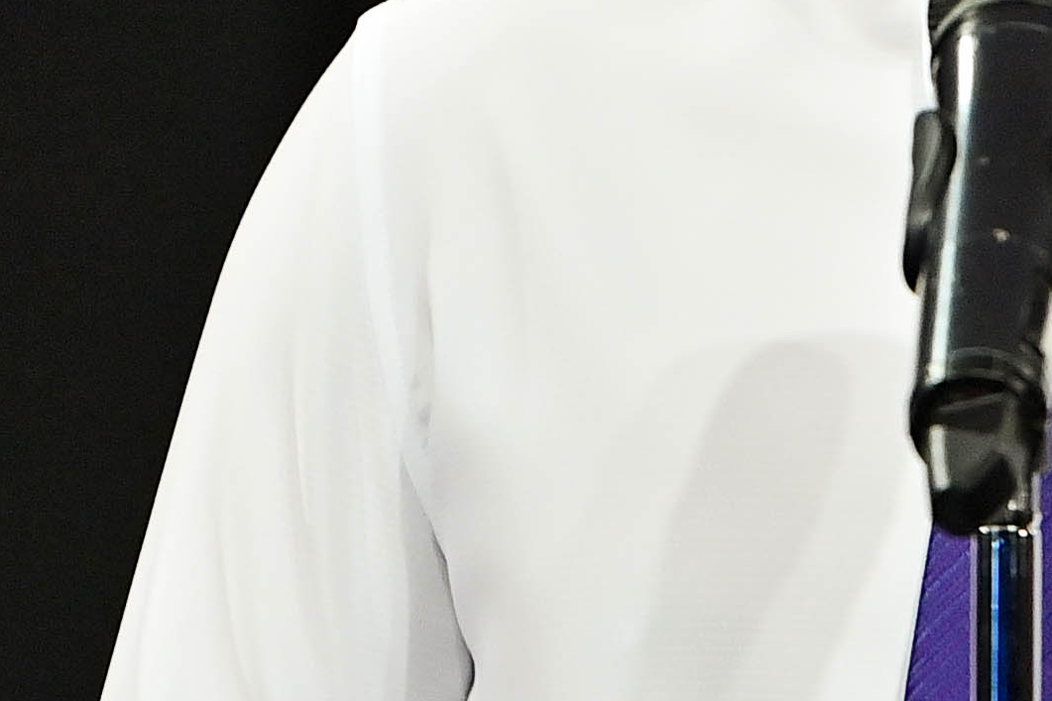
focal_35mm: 1050
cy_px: 105
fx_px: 30676
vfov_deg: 1.3
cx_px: 1157
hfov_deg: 2.0
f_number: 2.8
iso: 1600
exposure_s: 1/200
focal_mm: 200
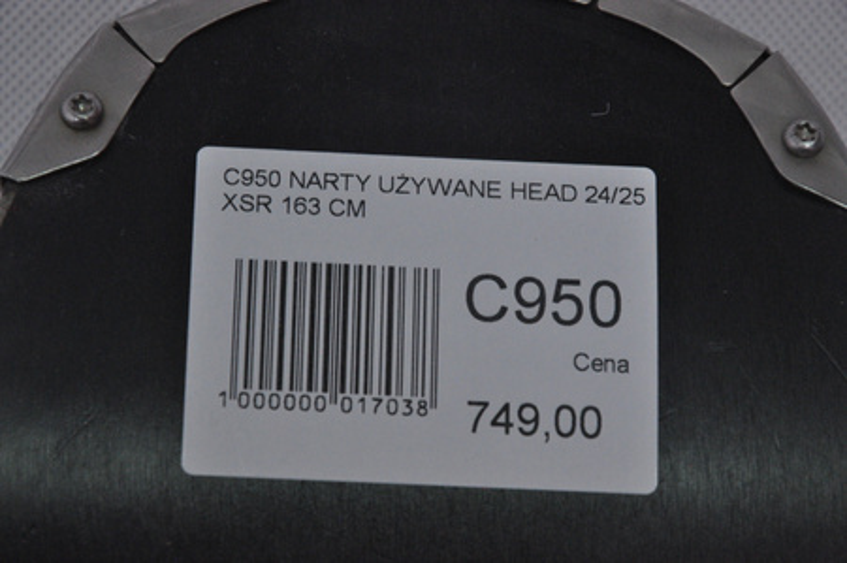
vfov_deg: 8.7
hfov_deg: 13.1
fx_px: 3702
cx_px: 424
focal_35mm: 158
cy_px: 282
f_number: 9.5
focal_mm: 105
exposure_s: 1/125
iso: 3200
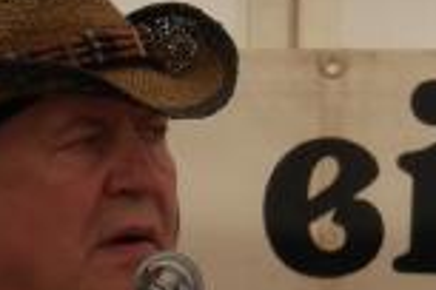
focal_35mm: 992
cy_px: 560
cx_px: 171
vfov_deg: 1.4
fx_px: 12013
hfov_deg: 2.1
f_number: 5.8
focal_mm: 91
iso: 200
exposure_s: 1/250
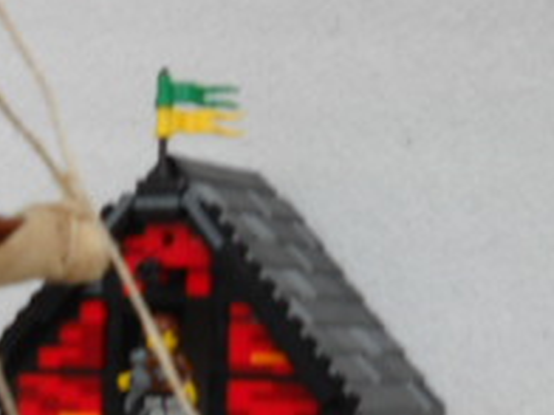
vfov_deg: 10.7
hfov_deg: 14.4
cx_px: -23
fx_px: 2145
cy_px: 618
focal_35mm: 134
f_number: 3.1
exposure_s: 1/36
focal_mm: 6.72
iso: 64
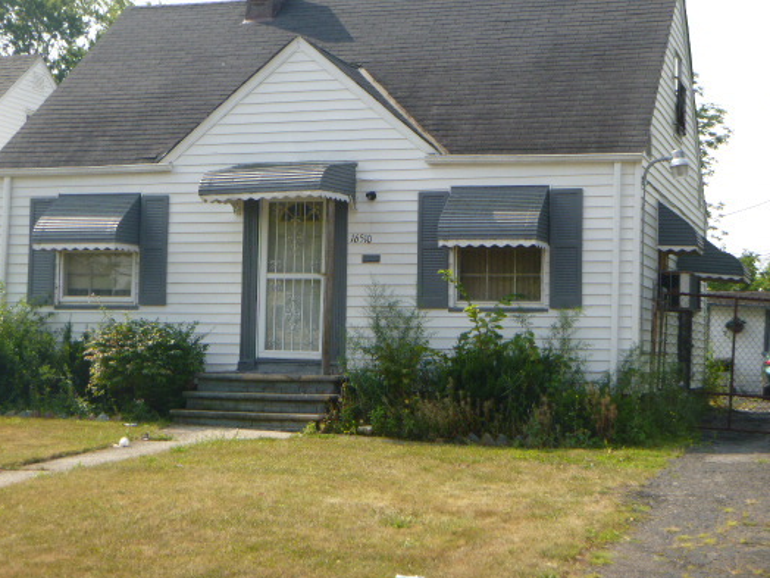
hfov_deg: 29.3
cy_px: 257
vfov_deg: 22.2
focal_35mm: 66
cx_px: 453
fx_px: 1468
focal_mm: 9.7
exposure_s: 1/250
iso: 100
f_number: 5
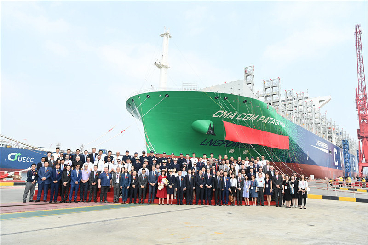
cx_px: 184
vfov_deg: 53.1
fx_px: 245
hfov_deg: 73.8
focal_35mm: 24
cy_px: 122
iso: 200
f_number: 5.6
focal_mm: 24
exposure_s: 1/500
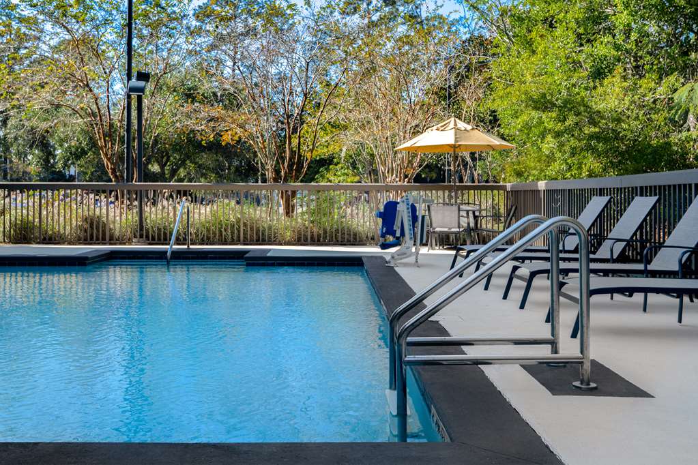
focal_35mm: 35
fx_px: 679
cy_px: 232
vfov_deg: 37.9
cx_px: 349
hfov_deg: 54.4
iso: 250
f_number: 11
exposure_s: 1/60
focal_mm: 35
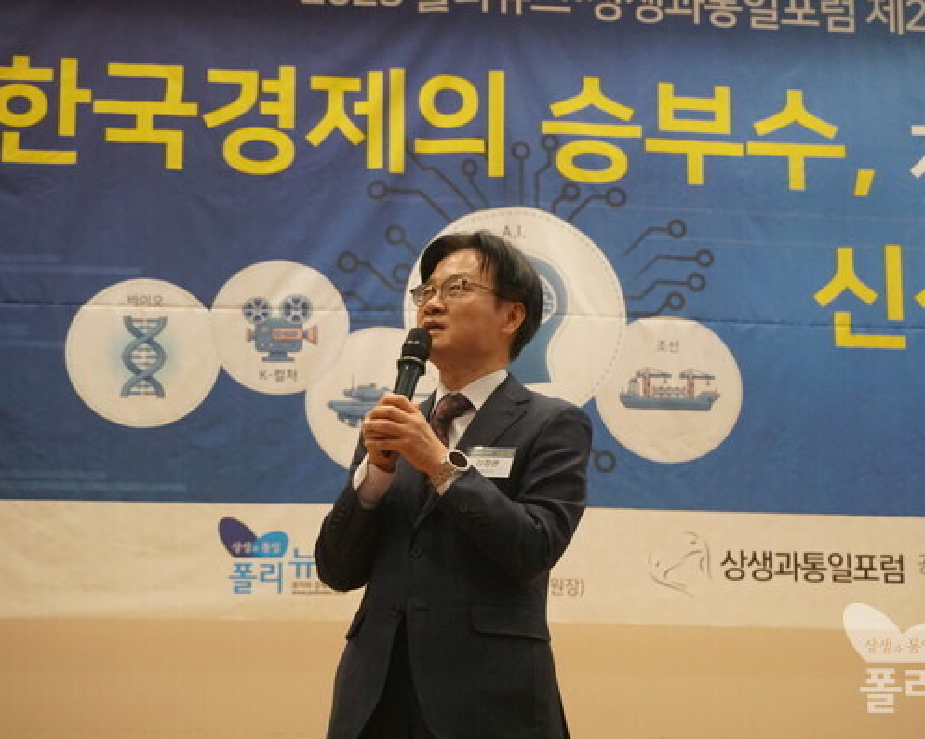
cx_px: 504
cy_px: 370
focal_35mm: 85
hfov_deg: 22.5
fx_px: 2326
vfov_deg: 18.1
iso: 6400
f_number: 5.6
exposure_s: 1/125
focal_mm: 50
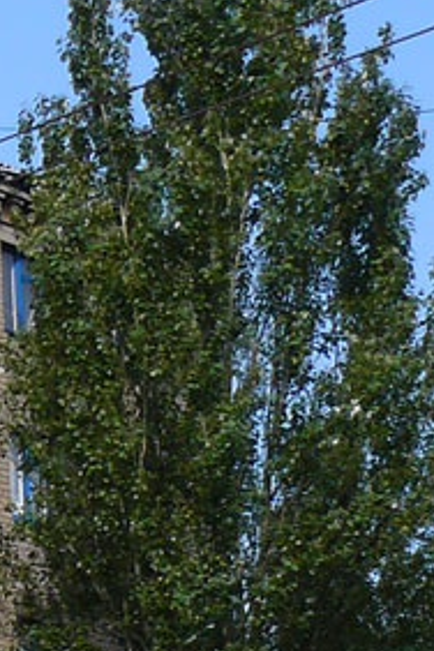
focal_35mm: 136
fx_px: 2459
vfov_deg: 14.6
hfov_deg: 9.2
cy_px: 776
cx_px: -540
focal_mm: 6
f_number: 5.6
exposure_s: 1/320
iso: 100
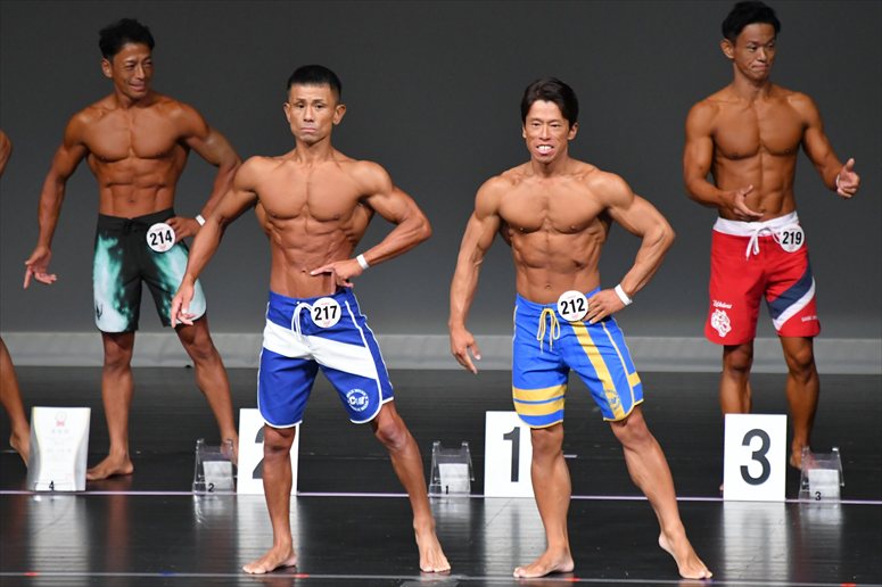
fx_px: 9183
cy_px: 294
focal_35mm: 375
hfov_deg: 5.5
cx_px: 441
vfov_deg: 3.7
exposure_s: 1/400
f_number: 5.6
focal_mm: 250
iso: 4000
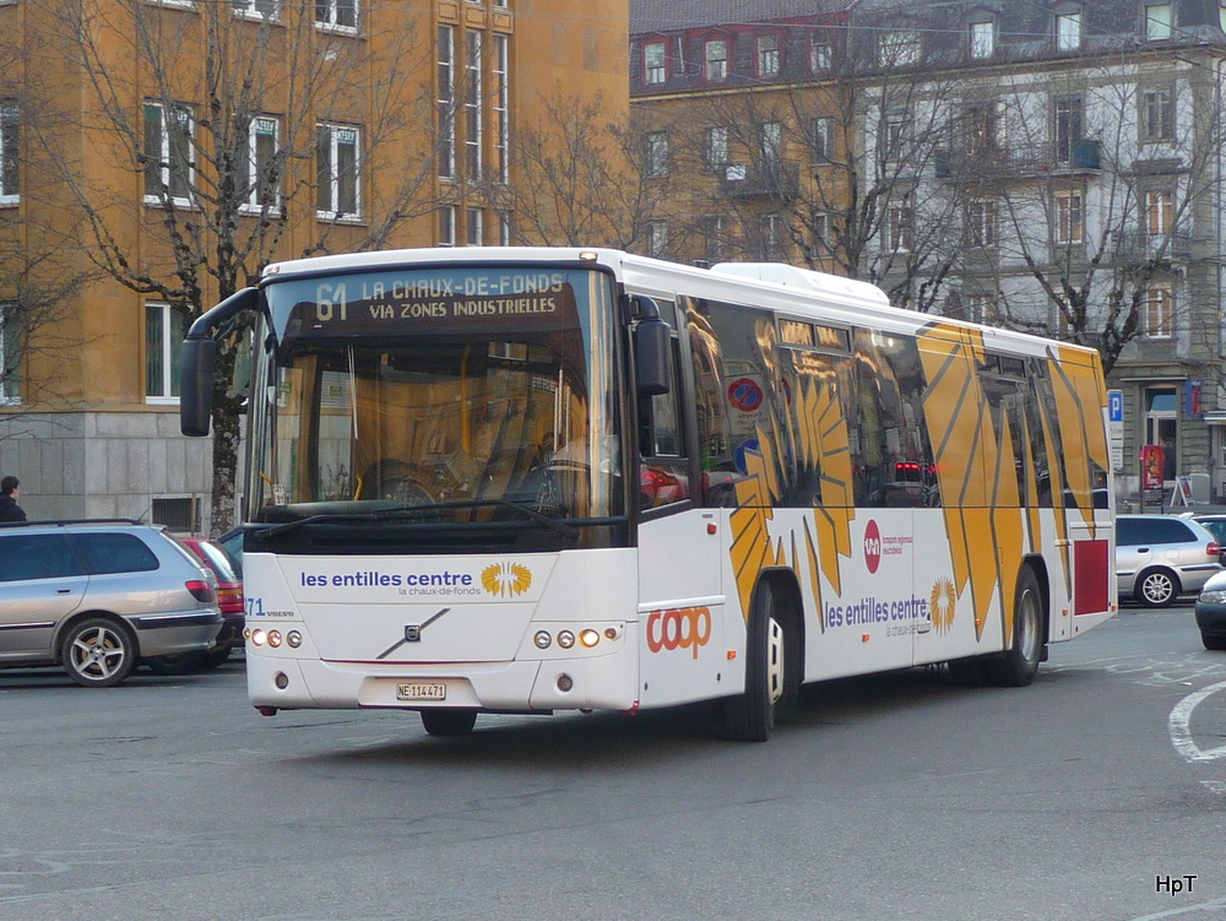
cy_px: 460
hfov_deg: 38.2
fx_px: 1772
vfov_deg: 29.1
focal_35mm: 50
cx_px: 613
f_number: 4.2
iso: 100
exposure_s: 1/100
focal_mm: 8.5
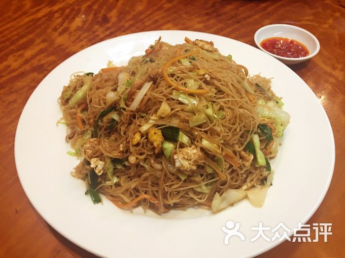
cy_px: 129
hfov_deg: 61.7
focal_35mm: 29
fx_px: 289
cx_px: 172
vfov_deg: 48.2
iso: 80
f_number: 2.2
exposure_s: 1/17
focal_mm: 4.15
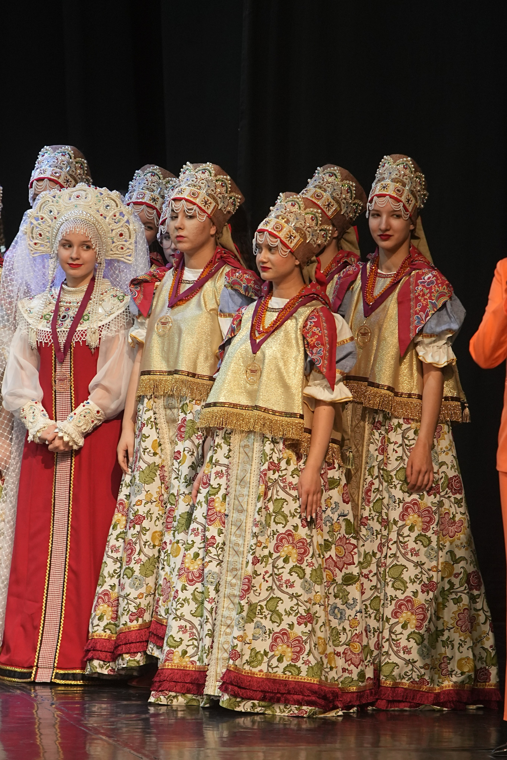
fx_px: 6337
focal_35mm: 300
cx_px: 254
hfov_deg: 4.6
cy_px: 380
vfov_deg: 6.9
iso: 1600
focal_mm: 200
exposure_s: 1/200
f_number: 4
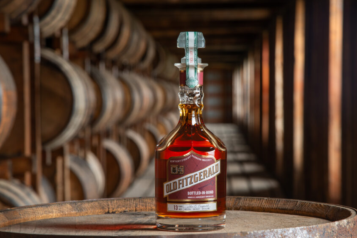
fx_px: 1448
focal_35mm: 146
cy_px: 130
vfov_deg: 9.4
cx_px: 196
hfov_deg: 14.1
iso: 100
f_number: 8
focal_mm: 120
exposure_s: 1.3
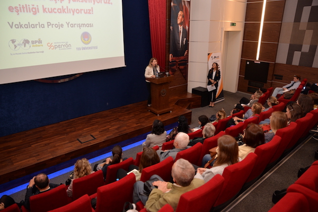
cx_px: 159
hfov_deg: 73.7
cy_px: 106
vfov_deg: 53.1
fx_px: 212
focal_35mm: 24
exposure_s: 1/100
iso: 800
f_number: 4
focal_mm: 24
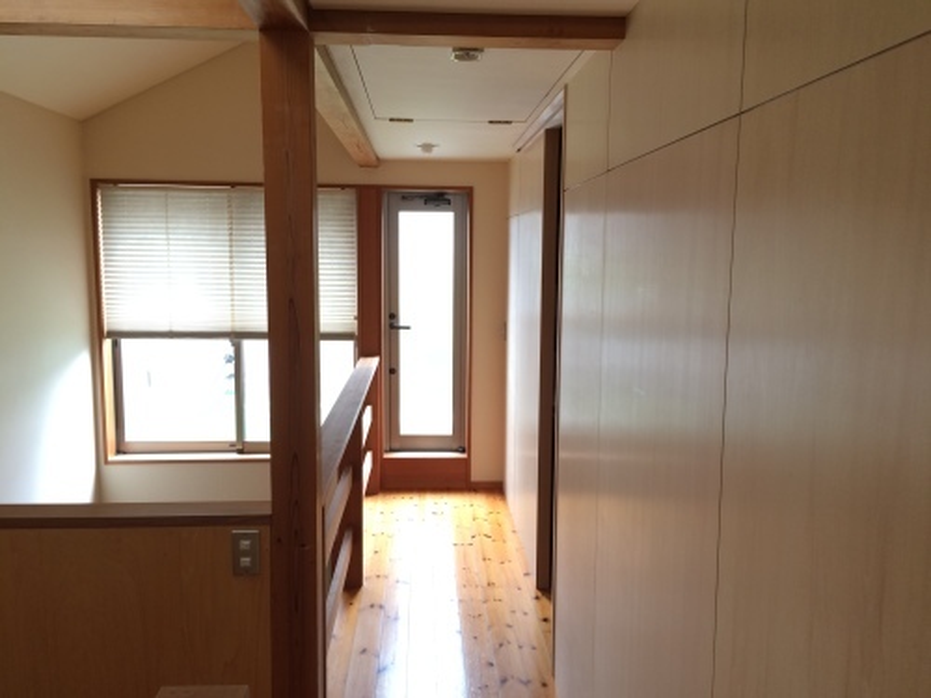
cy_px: 349
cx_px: 466
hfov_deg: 61.7
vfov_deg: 48.2
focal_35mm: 29
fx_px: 780
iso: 80
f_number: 2.2
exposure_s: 1/30
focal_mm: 4.15
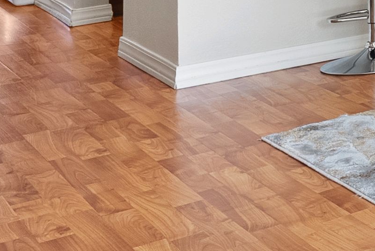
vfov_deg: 13.9
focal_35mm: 90
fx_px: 938
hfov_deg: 13.6
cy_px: -173
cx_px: 966
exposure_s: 1/15
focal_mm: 17
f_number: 8
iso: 640
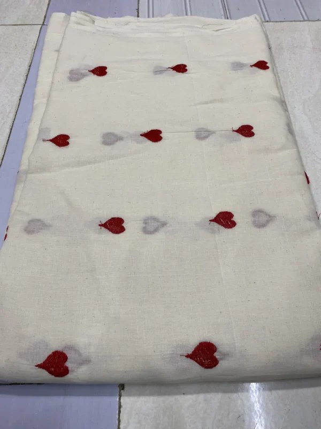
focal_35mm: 26
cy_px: 214
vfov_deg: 67.3
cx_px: 160
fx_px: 321
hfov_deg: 53.1
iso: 100
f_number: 1.8
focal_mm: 4.25
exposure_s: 1/100
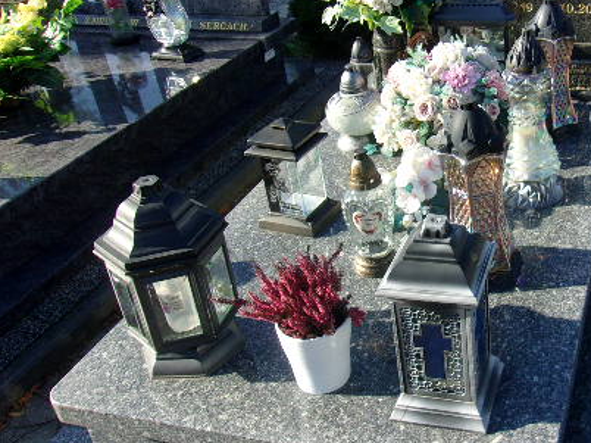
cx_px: 468
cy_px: 185
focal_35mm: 43
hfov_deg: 42.1
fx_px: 734
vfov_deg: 33.5
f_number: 10.4
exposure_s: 1/40
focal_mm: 4.9
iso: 80
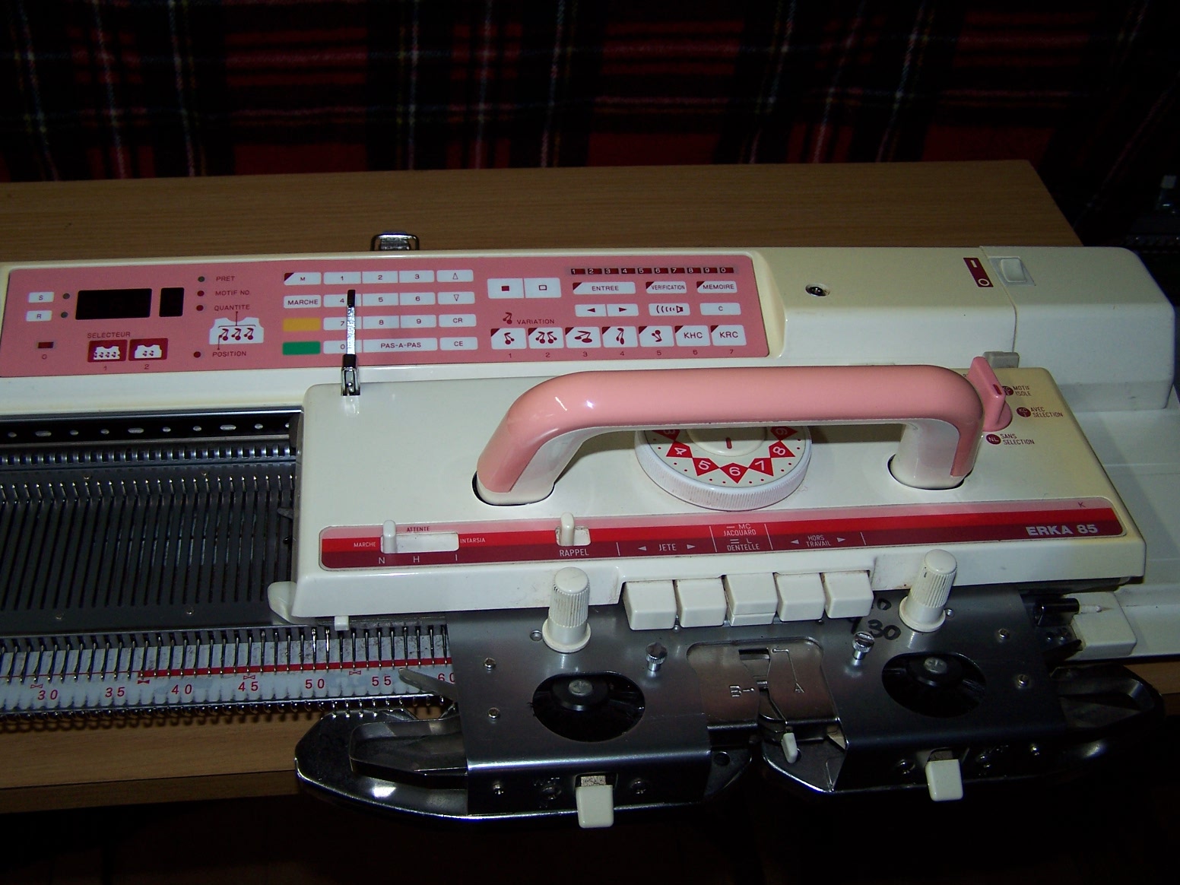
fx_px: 1295
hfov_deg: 49.0
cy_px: 442
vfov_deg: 37.7
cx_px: 590
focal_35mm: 38
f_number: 2.8
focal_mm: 6.3
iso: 80
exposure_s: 1/60
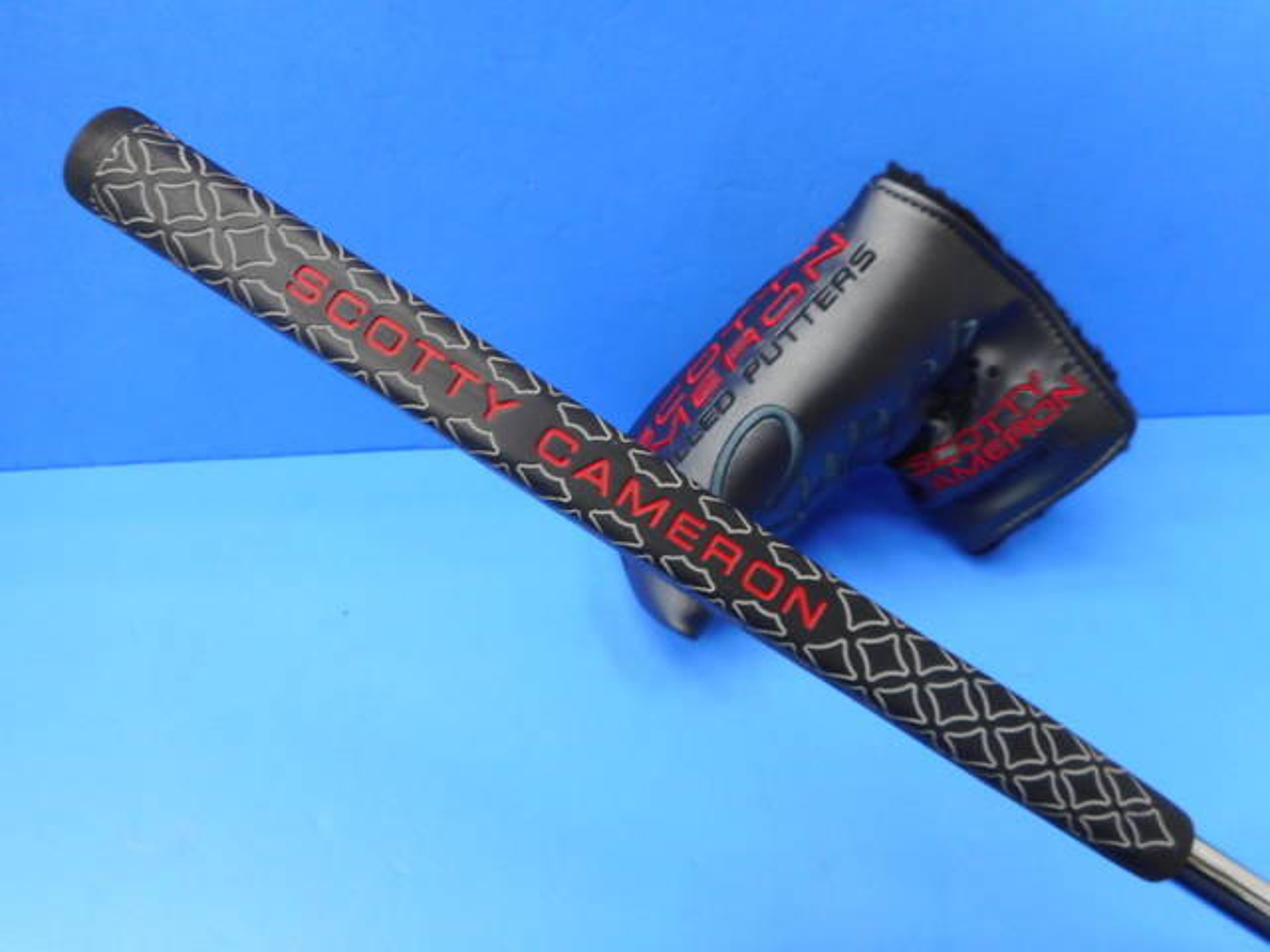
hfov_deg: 69.4
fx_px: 917
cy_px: 476
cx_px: 635
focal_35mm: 25
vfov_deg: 54.9
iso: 160
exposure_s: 1/30
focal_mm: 4.5
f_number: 3.7
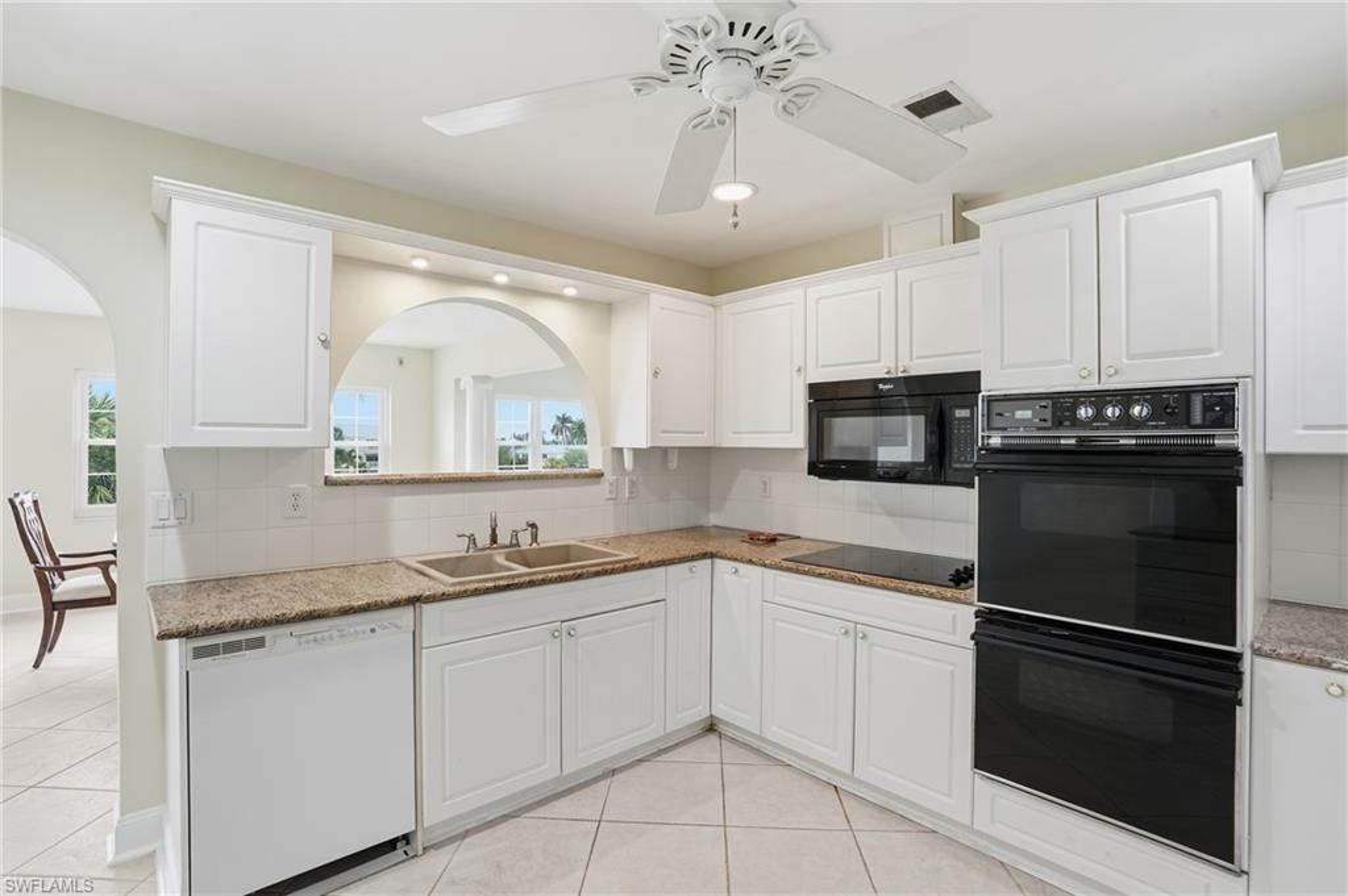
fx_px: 599
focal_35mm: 16
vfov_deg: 73.7
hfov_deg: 96.8
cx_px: 674
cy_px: 448
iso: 400
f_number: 9
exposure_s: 1/50
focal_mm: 16
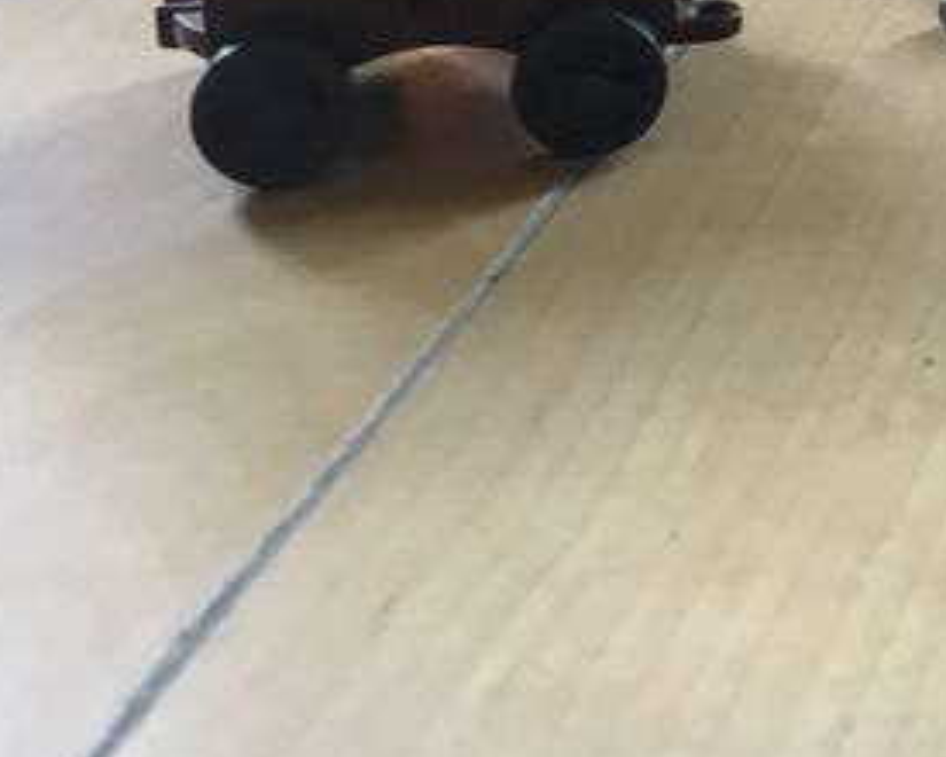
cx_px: 1366
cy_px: -468
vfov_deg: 13.8
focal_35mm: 103
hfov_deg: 17.1
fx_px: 2884
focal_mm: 4.15
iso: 64
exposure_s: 1/33
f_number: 2.2
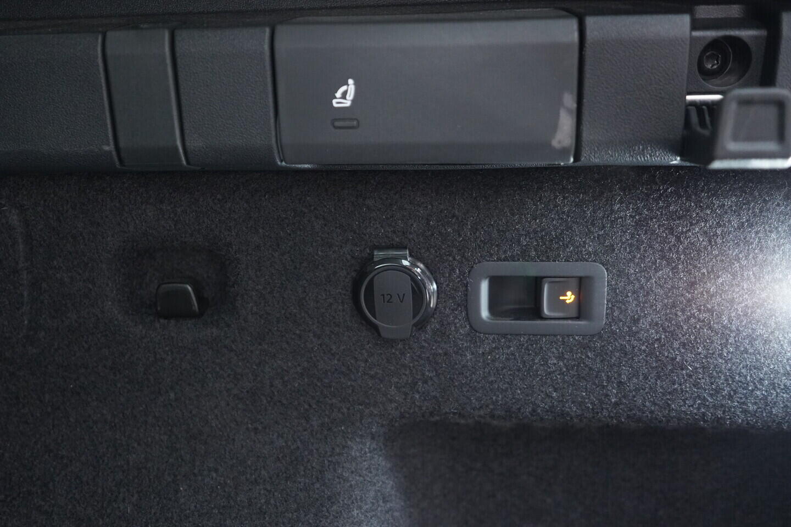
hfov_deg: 53.1
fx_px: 791
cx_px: 396
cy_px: 264
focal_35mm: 36
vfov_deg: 36.9
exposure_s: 1/40
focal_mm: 24
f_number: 2.8
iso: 2000
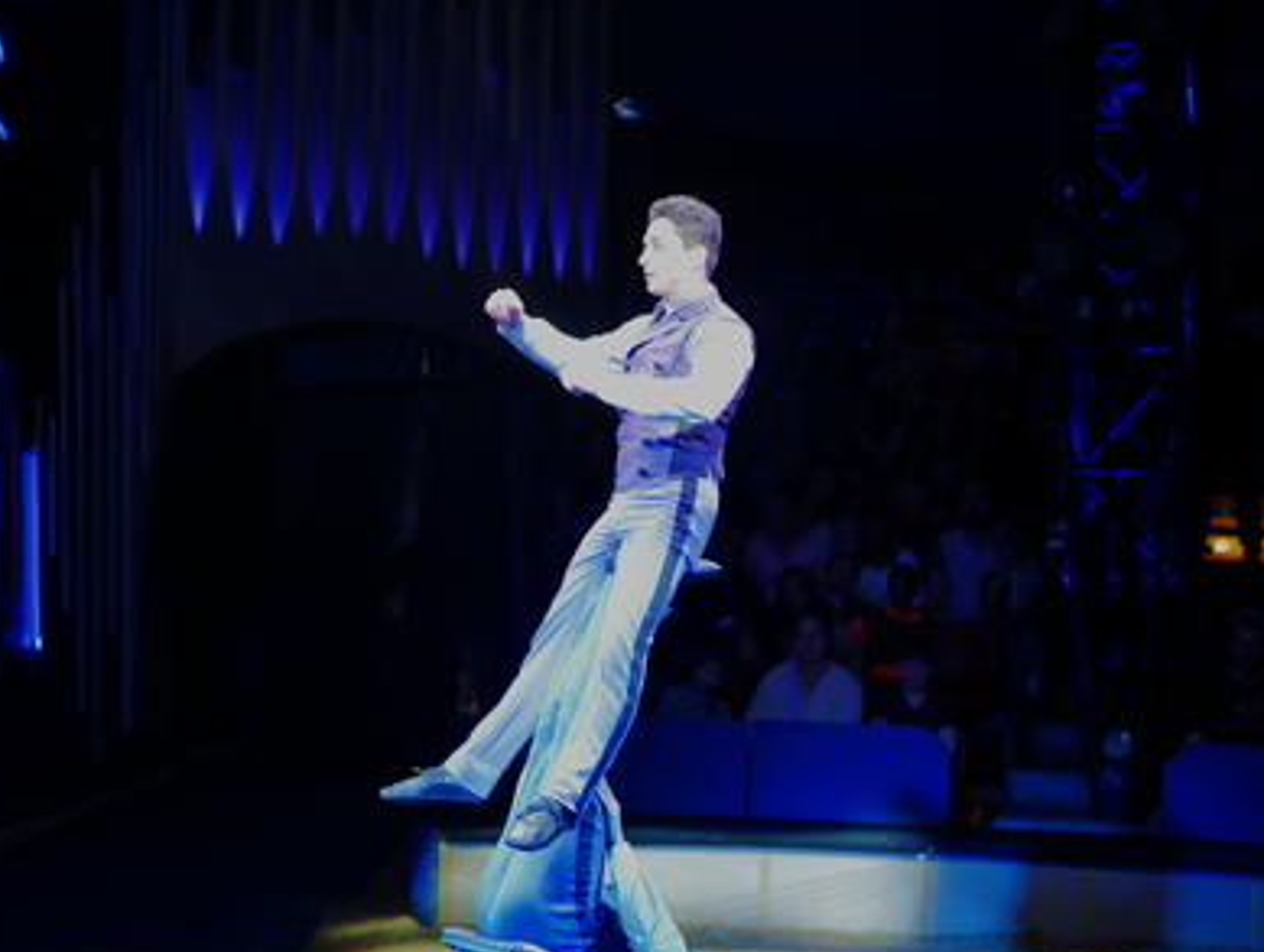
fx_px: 3803
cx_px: 630
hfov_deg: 18.9
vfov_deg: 14.3
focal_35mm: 104
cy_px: 481
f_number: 1.8
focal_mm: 45
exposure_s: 1/100
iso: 500
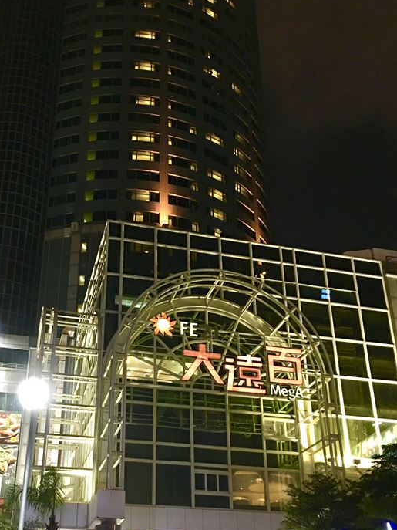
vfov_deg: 45.1
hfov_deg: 35.1
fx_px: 627
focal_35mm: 41
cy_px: 353
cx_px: 174
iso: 50
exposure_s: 1/4
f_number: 2.2
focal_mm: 4.15
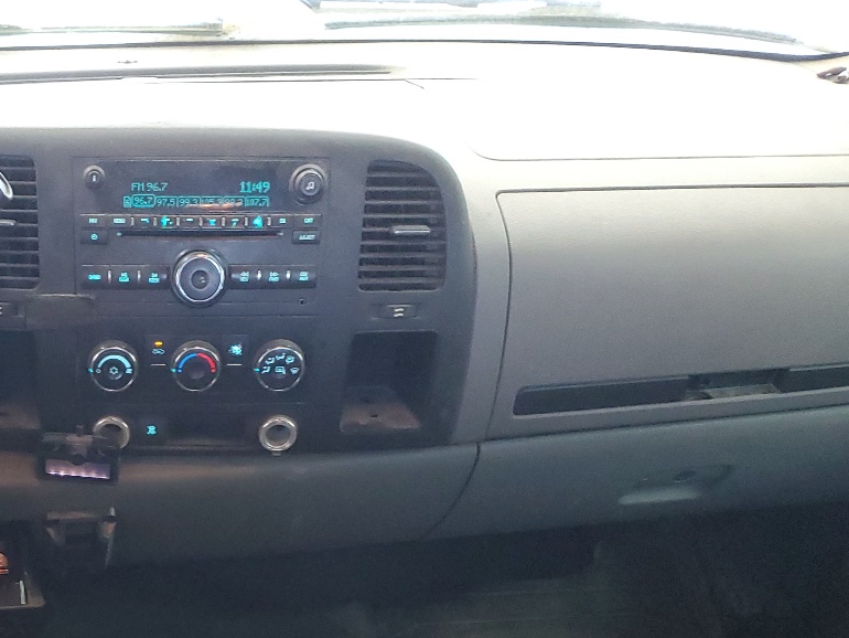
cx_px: 104
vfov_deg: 25.7
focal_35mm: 54
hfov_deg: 33.8
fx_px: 1325
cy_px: 642
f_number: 1.5
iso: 356
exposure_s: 1/40
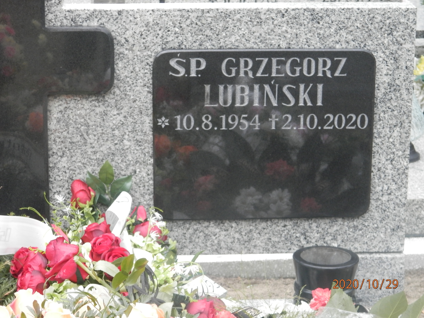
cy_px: 159
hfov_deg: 18.5
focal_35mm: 106
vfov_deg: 14.0
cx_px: 212
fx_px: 1298
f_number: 4.5
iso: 200
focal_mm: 19
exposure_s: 1/20
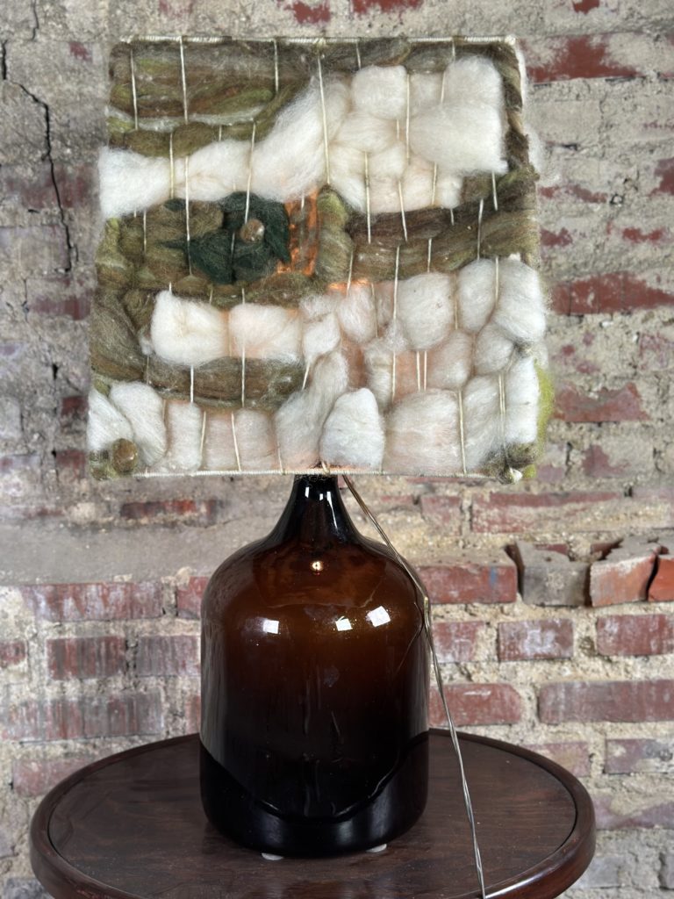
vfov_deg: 39.7
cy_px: 450
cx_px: 337
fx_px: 1246
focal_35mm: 48
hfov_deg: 30.3
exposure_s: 1/50
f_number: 1.78
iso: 100
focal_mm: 6.86
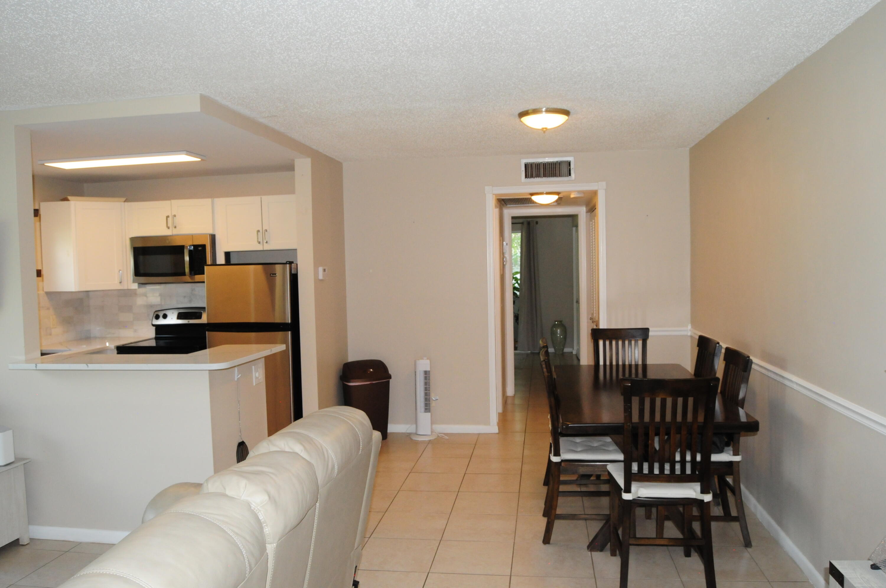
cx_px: 443
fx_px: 664
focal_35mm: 27
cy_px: 294
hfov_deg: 67.4
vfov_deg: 47.8
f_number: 8
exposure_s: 1/160
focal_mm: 18
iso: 1250
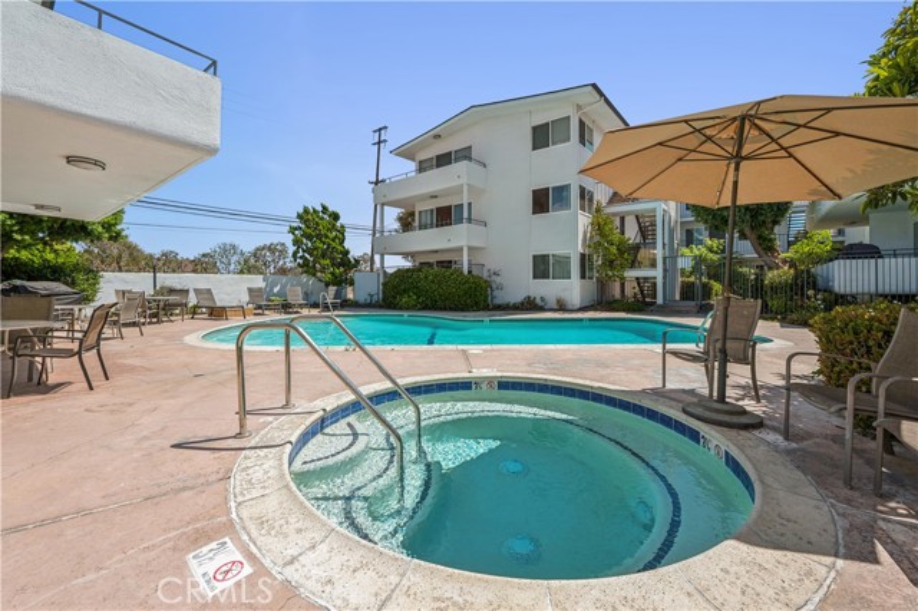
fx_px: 357
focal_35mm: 14
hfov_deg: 104.3
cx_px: 459
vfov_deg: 81.1
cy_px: 306
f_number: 9
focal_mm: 14
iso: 100
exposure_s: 1/320
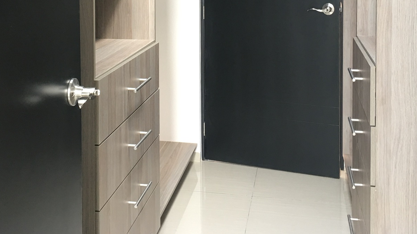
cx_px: 164
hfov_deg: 38.3
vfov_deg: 21.2
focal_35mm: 54
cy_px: -18
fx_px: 597
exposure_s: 1/15
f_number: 2.2
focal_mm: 4.15
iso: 32
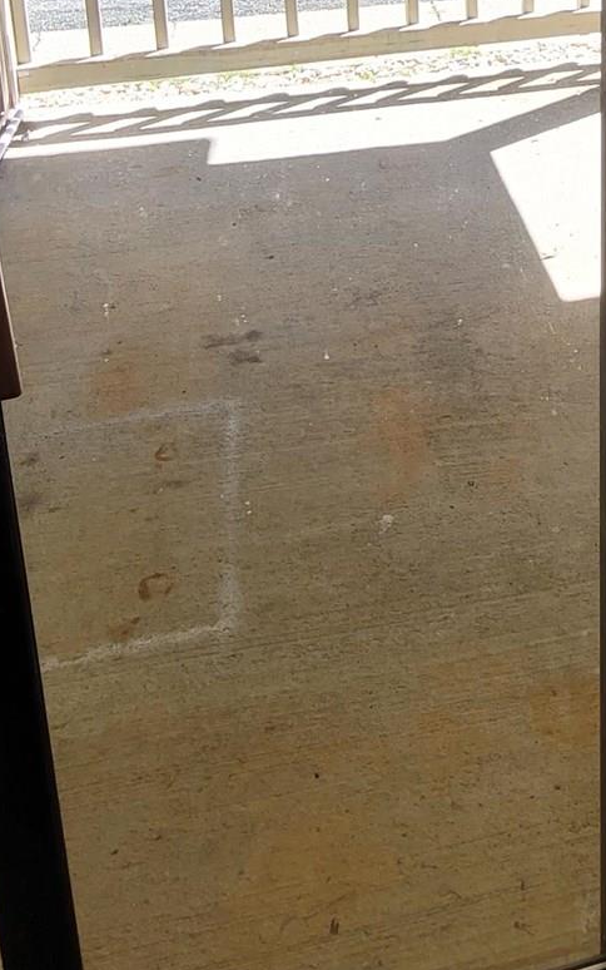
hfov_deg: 29.4
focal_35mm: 41
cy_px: -89
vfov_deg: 39.6
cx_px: 590
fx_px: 1083
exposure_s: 1/120
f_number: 2.2
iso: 64
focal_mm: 2.2
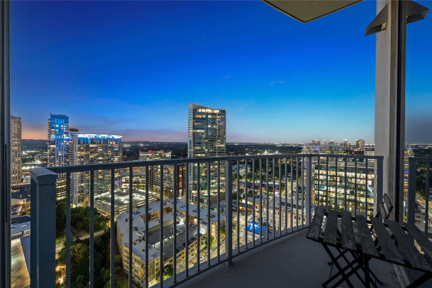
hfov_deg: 104.3
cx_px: 216
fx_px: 168
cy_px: 144
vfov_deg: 81.2
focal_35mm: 14
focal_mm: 14
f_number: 7.1
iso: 1600
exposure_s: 1.6
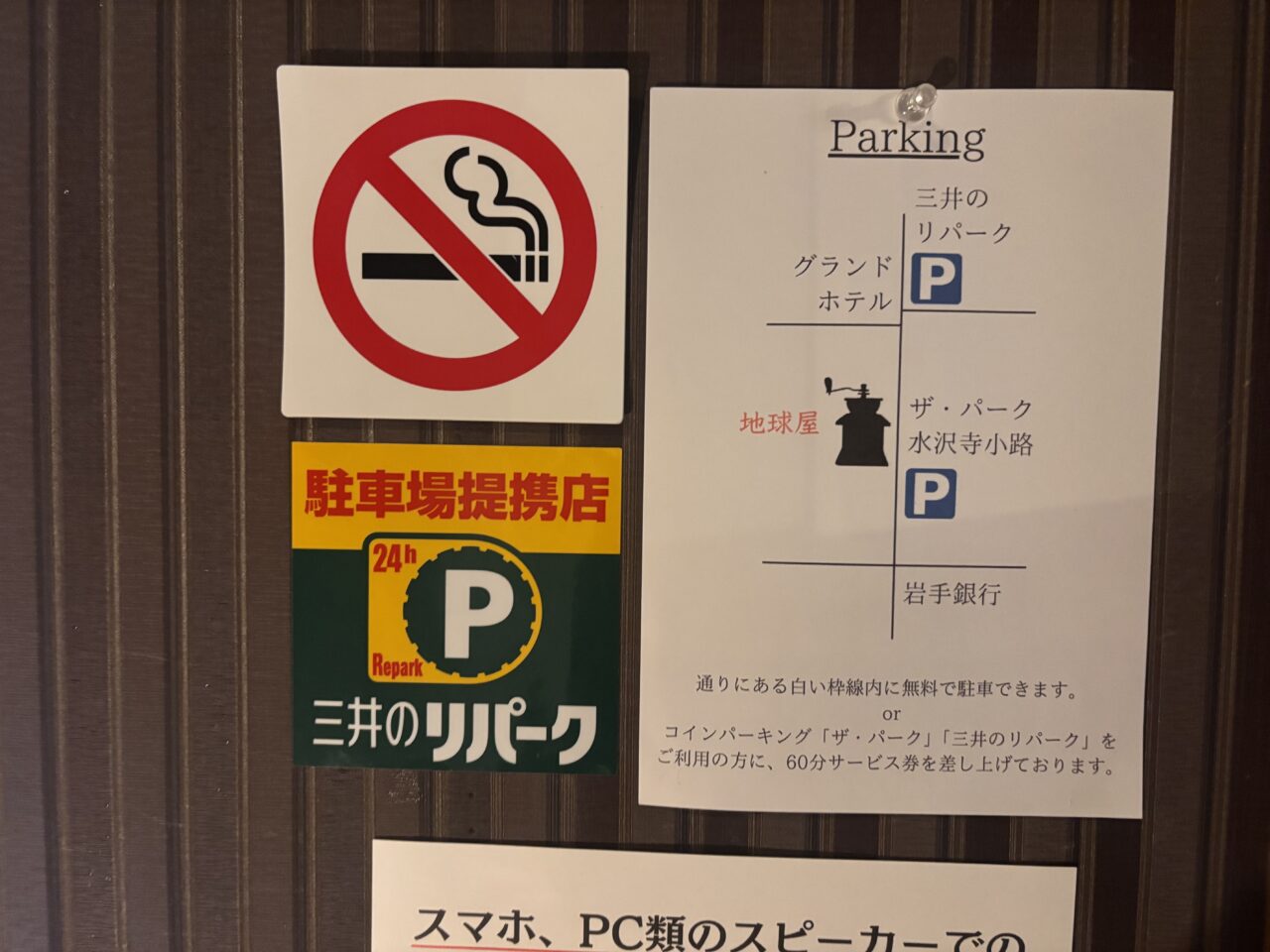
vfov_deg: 53.1
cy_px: 476
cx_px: 635
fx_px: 954
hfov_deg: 67.3
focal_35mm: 26
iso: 500
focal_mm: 5.96
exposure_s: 1/25
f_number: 1.6
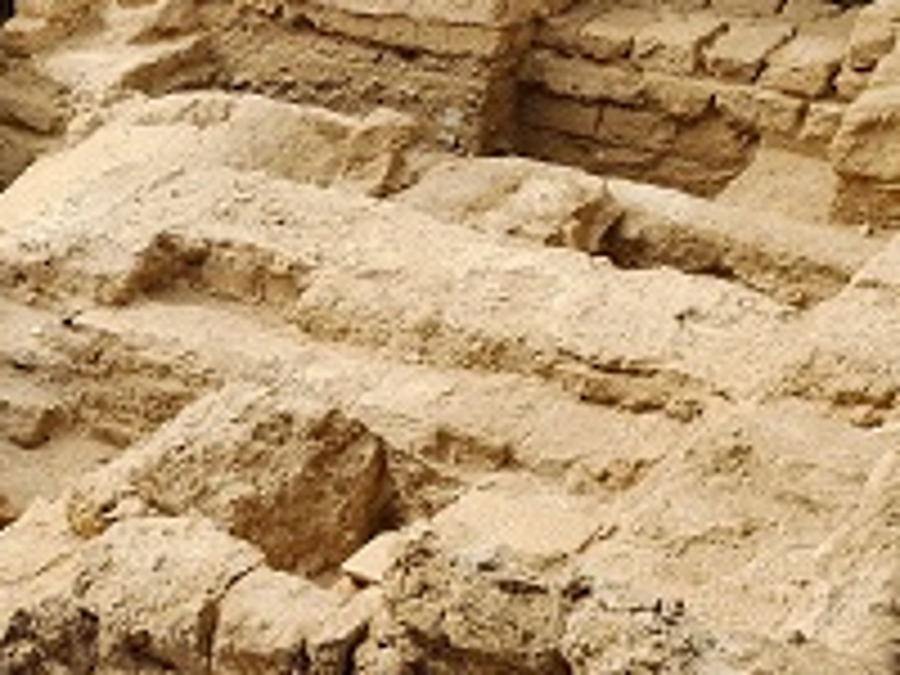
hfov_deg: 25.2
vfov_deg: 21.2
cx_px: -189
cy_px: 238
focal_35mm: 69
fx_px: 1794
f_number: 1.8
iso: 12
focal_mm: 6.4
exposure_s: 1/212
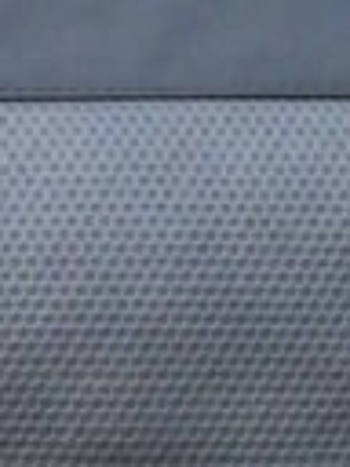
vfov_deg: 10.7
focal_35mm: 185
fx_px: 2494
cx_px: 16
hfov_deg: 8.0
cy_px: 177
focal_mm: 20
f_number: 2.5
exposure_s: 1/4000
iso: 3200
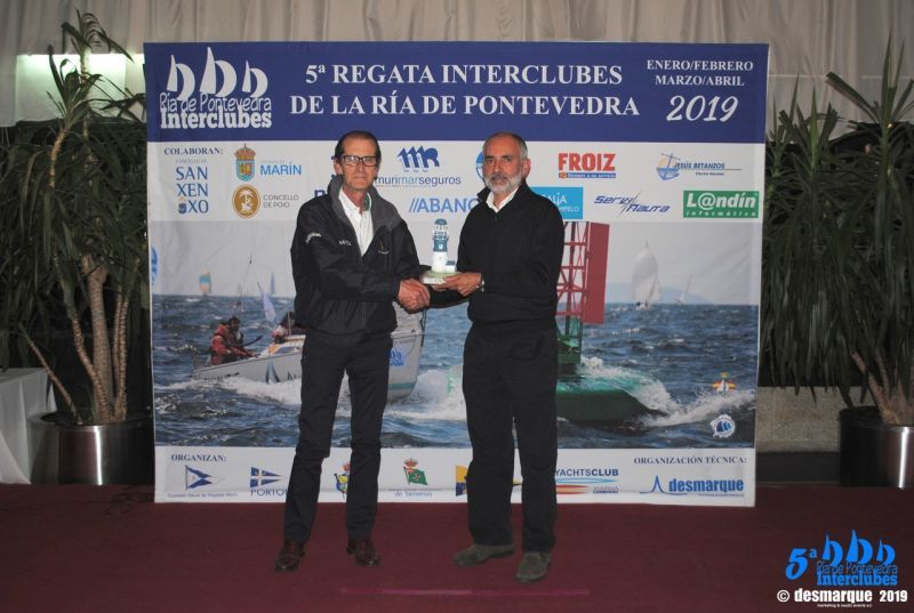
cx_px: 457
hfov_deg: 49.5
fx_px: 992
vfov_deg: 34.4
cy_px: 306
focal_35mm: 39
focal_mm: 26
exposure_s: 1/60
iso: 200
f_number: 4.2
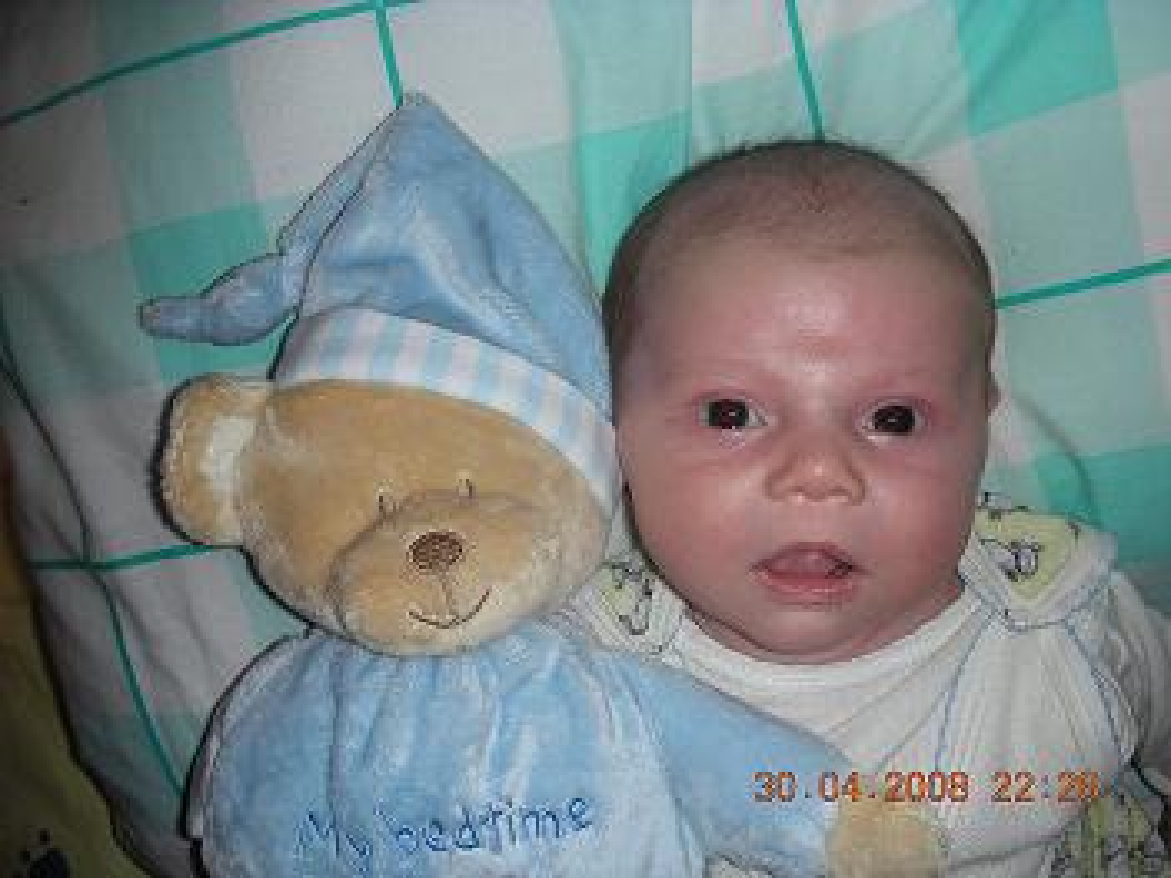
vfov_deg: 40.7
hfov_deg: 52.6
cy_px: 439
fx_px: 1184
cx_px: 586
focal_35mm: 35
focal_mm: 5.8
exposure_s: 1/60.1
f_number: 3
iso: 50
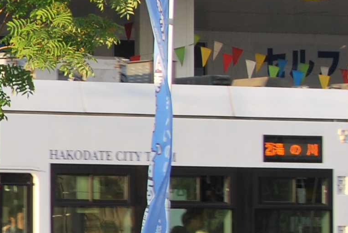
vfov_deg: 4.3
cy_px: 177
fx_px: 3087
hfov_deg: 6.2
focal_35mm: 319
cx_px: -433
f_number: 10
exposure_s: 1/80
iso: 100
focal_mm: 42
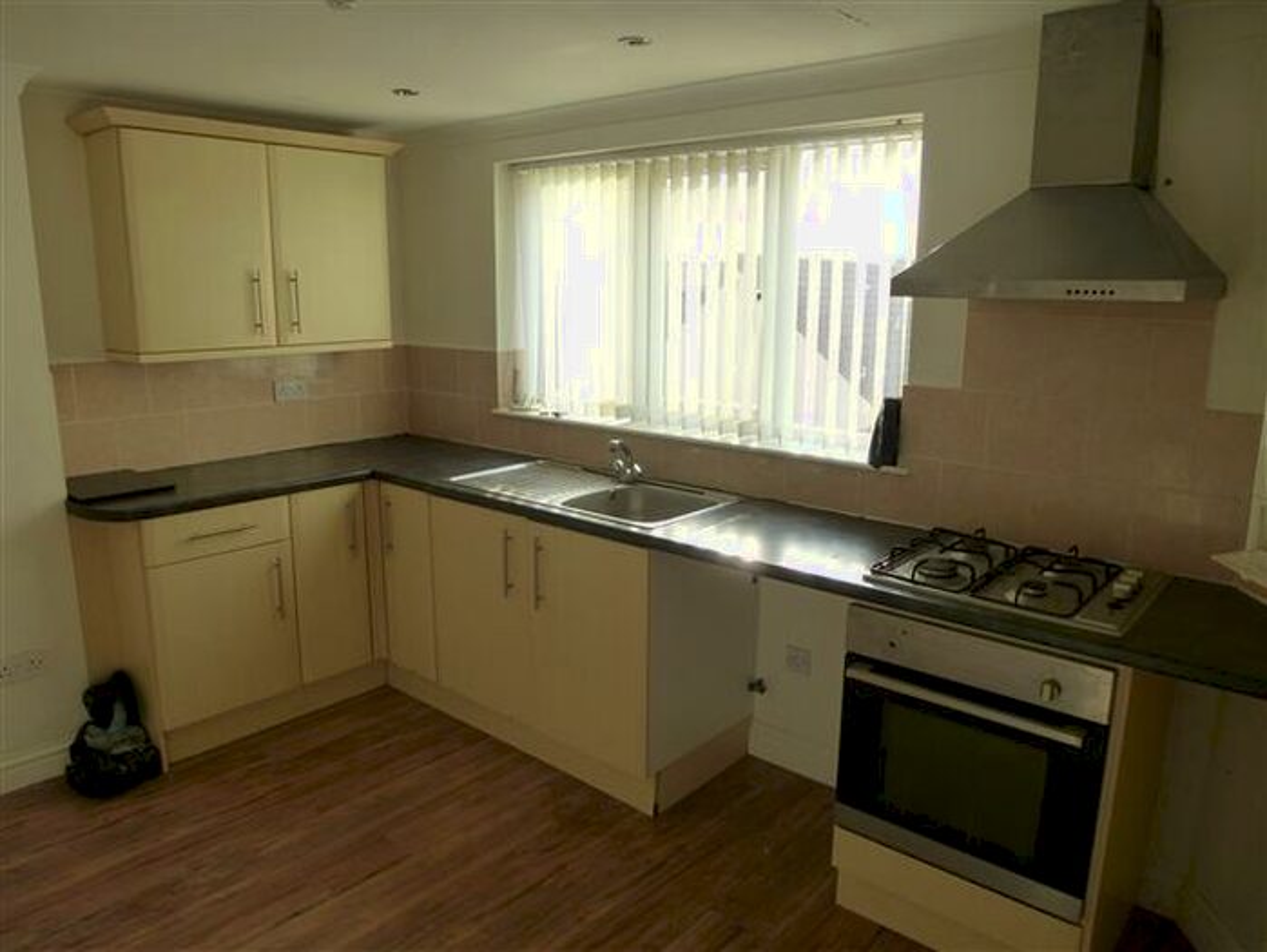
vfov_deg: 56.9
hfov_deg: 71.6
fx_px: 879
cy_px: 476
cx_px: 634
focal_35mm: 24
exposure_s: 1/100
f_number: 3.3
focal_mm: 4.3
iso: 160
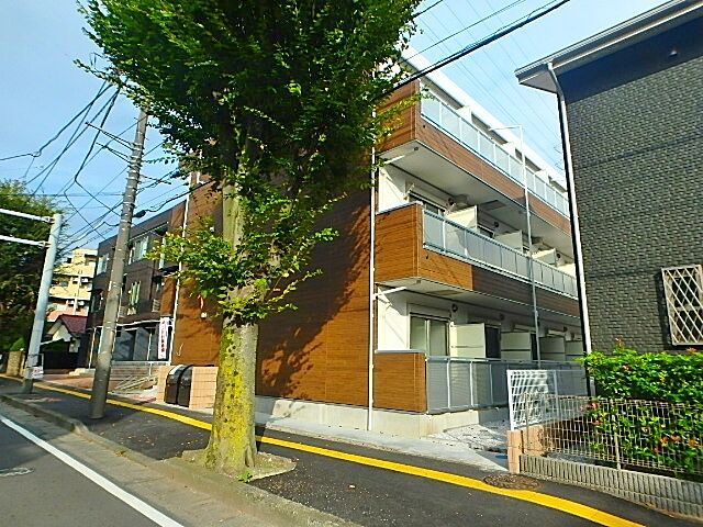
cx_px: 352
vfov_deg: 63.4
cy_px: 264
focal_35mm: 21
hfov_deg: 79.0
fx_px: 426
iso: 125
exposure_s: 1/800
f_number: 3.5
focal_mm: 3.7
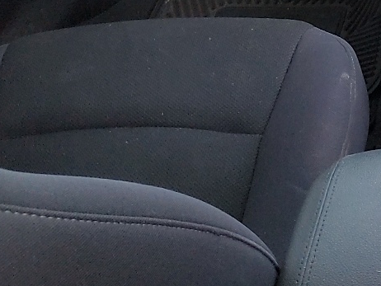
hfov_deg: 20.4
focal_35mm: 90
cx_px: 454
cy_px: -117
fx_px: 991
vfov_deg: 15.4
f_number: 1.5
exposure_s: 1/120
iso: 96
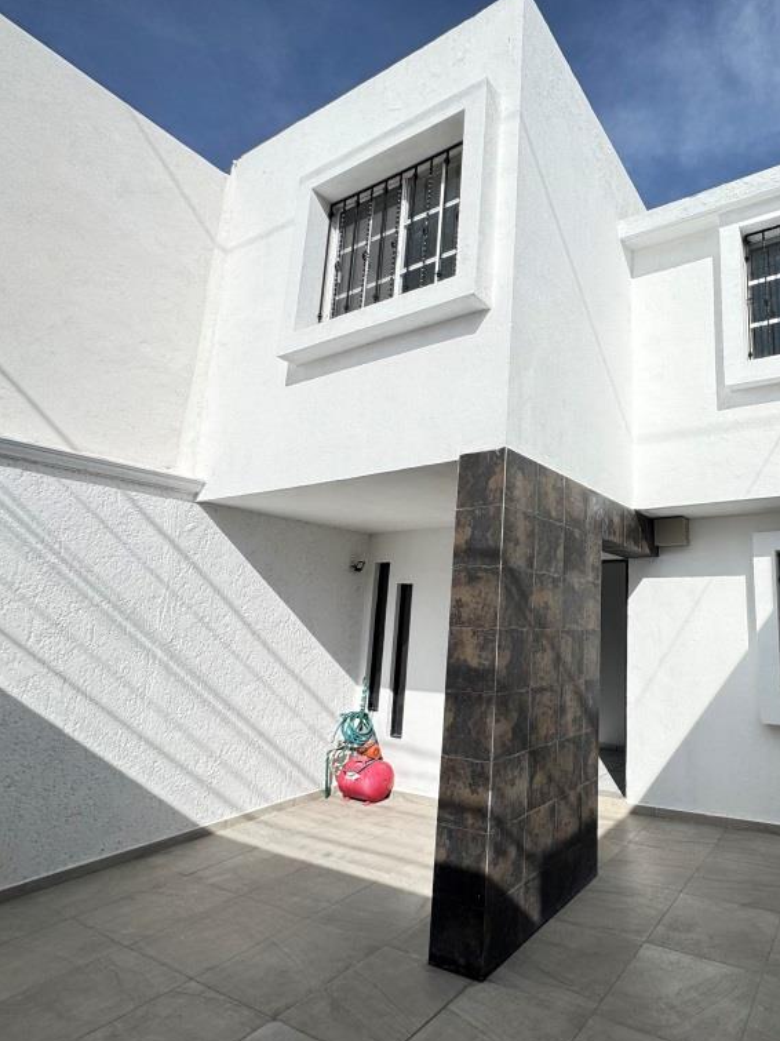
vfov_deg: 84.7
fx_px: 571
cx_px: 594
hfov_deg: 64.2
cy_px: 520
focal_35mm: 19
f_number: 2.2
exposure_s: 1/1449
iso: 50
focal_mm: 2.22
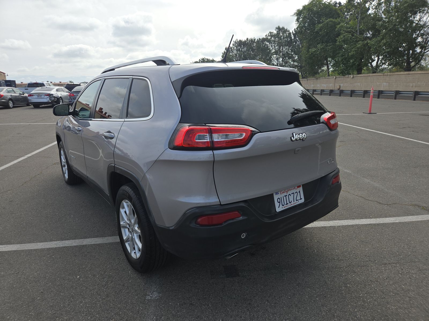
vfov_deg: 58.9
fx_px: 285
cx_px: 214
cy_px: 160
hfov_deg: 73.9
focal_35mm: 23
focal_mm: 5.4
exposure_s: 1/1391
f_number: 1.8
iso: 25
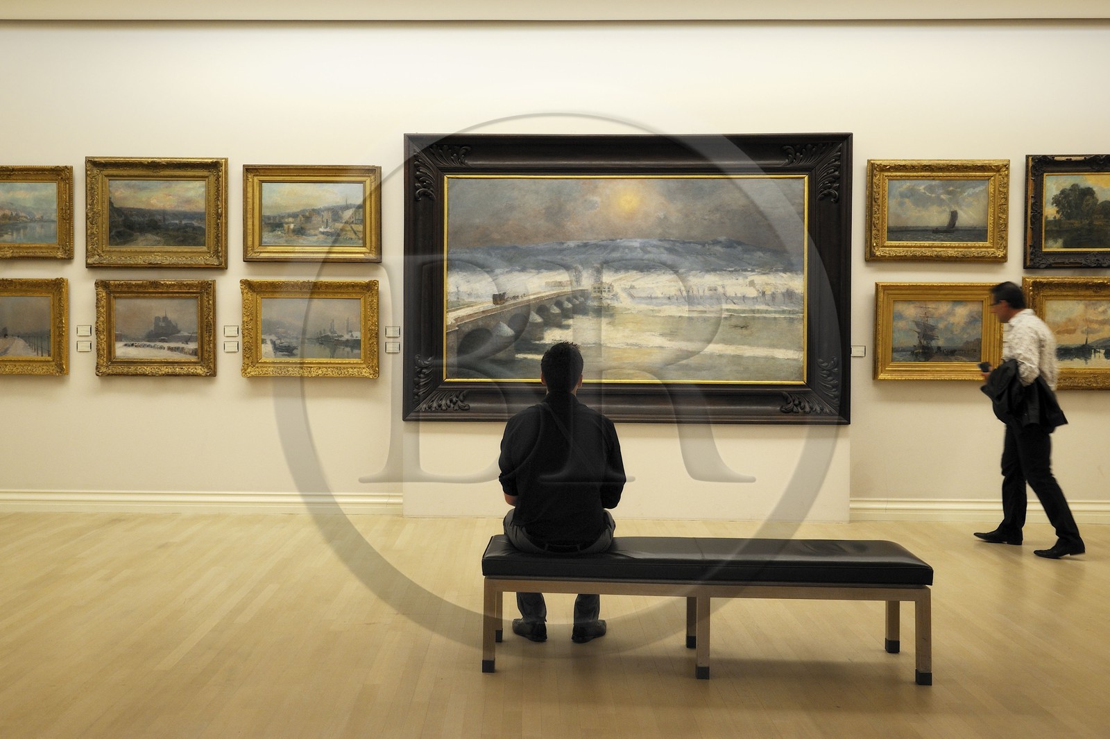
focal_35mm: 32
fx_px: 986
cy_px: 370
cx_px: 555
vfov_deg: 41.1
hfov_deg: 58.7
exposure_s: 1/20
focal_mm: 32
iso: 800
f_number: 6.3
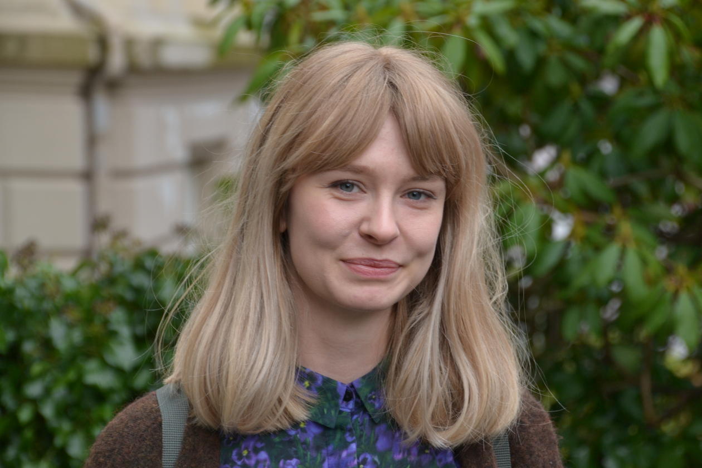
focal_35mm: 138
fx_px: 2691
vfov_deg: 9.9
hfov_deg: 14.9
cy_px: 234
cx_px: 351
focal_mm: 92
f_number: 5.6
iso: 320
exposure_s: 1/125
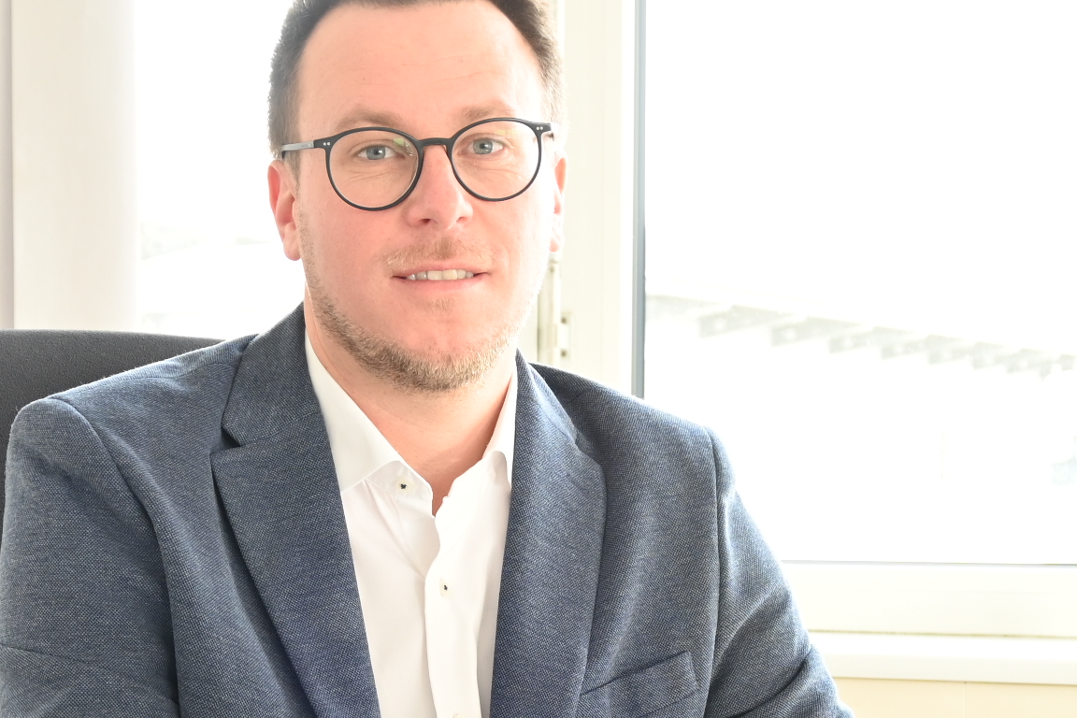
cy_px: 610
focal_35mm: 87
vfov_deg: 15.6
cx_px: 472
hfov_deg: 23.4
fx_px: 2603
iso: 500
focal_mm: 24
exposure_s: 1/60
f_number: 4.2
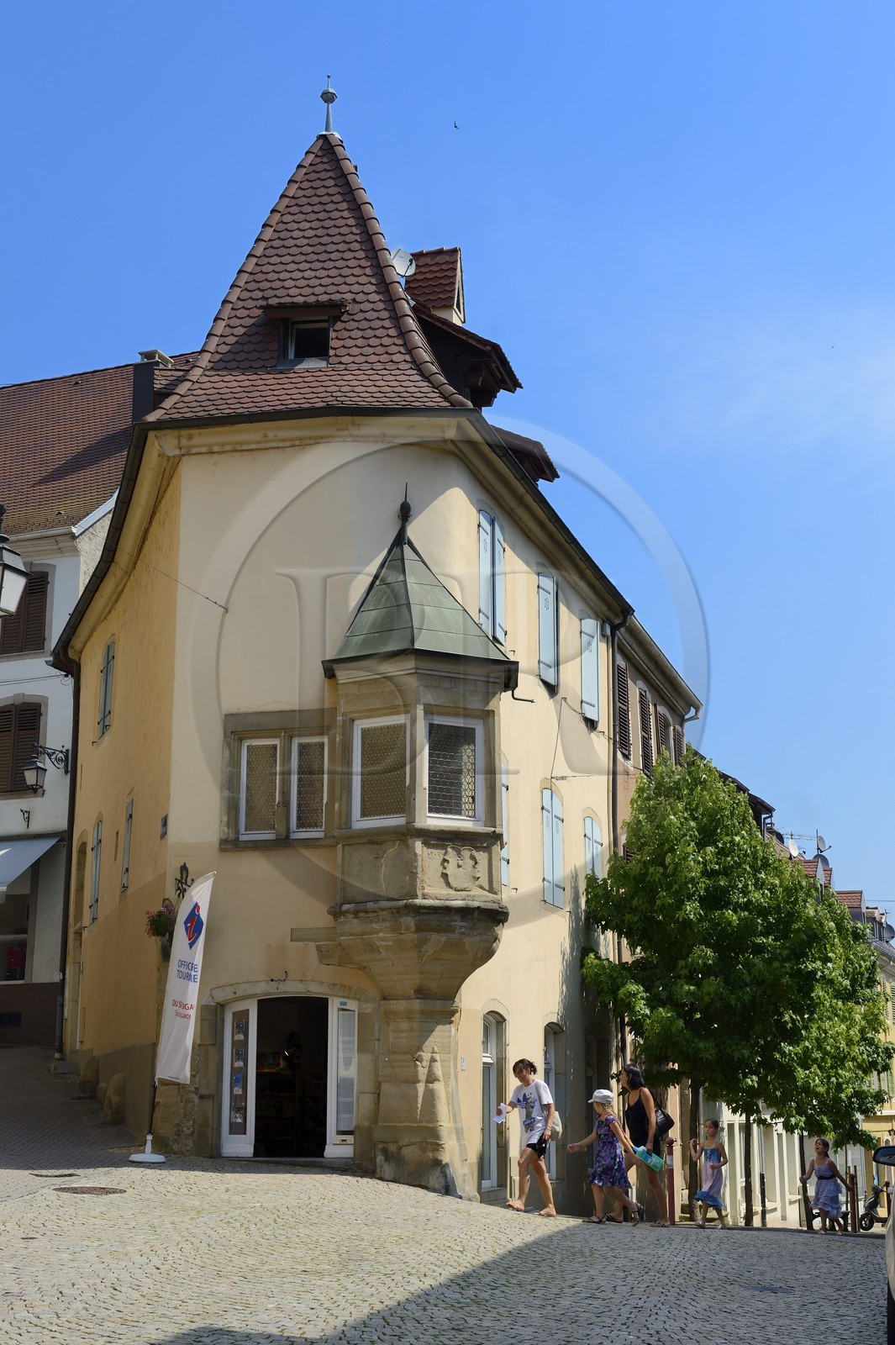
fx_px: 1941
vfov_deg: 38.2
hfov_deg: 26.0
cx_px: 448
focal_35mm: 52
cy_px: 672
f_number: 10
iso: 200
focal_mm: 52
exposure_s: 1/320
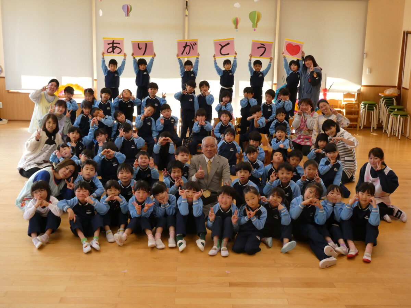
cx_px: 206
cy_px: 154
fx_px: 522
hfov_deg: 42.9
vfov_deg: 32.9
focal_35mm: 44
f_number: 3.9
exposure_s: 1/80
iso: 400
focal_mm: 7.8
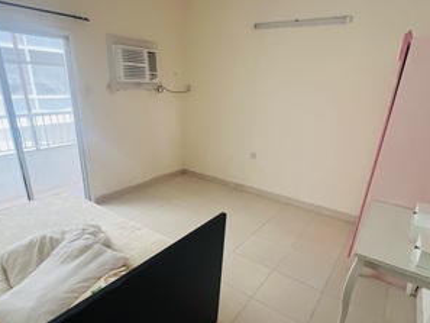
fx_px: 249
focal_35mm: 20
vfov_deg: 65.6
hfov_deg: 81.7
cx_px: 205
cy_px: 189
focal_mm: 1.57
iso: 500
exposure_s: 1/60
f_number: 1.8
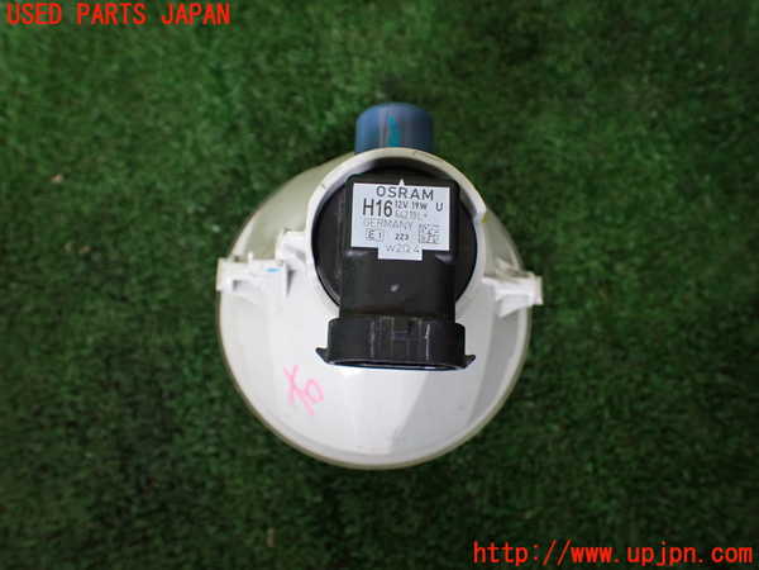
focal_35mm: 30
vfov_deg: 46.8
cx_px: 380
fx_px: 658
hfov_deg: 60.0
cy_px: 285
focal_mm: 5.4
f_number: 2.3
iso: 800
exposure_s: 1/100
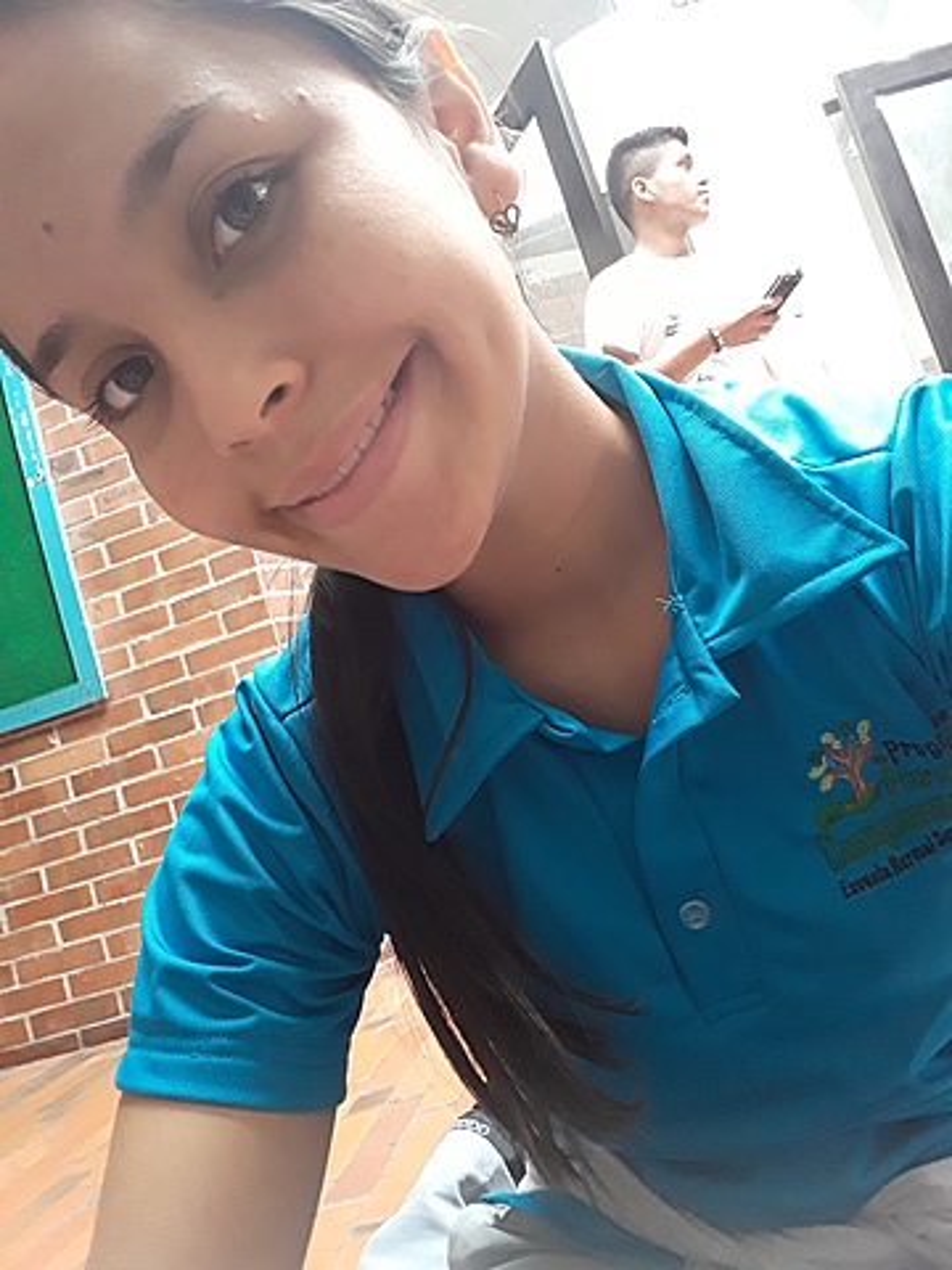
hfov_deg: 56.8
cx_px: 476
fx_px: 880
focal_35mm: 24
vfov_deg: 71.6
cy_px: 635
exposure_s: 1/30
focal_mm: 2.53
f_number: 1.9
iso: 200
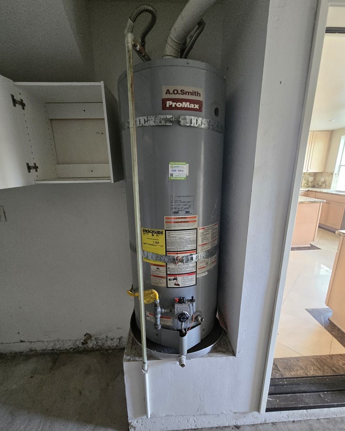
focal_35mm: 14
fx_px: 179
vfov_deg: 100.7
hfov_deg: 88.0
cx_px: 173
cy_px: 223
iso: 1000
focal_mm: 2.2
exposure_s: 1/60
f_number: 2.2
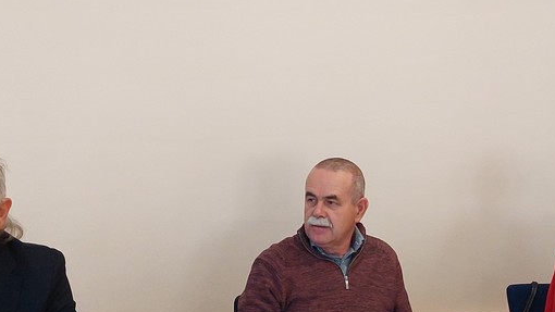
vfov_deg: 21.0
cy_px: 100
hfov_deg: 36.4
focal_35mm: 57
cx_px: 349
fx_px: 839
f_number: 1.8
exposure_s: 1/100
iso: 250
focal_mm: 5.23
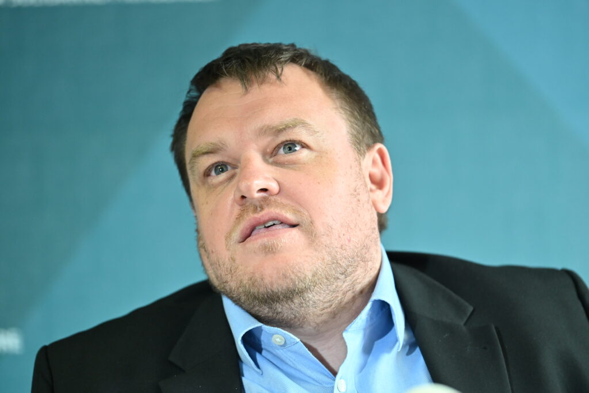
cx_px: 294
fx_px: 3272
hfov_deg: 10.3
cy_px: 196
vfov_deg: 6.9
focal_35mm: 200
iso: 2000
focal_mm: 200
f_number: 2.8
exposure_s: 1/250
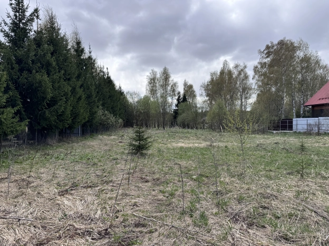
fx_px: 228
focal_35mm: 24
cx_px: 164
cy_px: 123
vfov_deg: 56.8
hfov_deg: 71.6
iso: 80
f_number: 1.78
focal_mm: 6.76
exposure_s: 1/2710
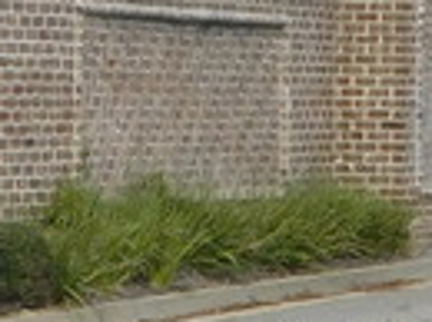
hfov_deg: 5.3
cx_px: 1251
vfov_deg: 4.2
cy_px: 83
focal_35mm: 352
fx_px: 4385
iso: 125
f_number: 4
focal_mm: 10.4
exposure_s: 1/320
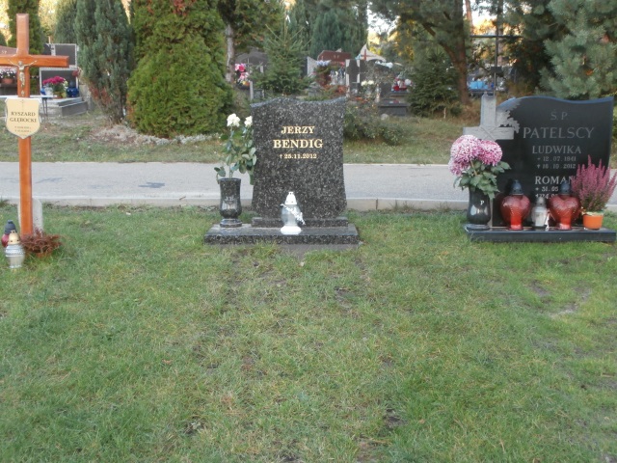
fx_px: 838
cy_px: 232
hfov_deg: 40.4
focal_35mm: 47
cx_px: 308
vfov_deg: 30.9
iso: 160
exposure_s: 1/40
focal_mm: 8.29
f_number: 4.2
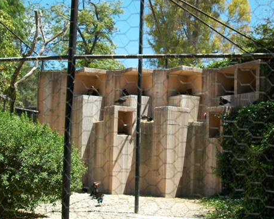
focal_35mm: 52
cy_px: 116
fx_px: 422
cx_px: 156
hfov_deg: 35.9
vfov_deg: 29.1
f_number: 5.6
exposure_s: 1/640
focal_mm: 28
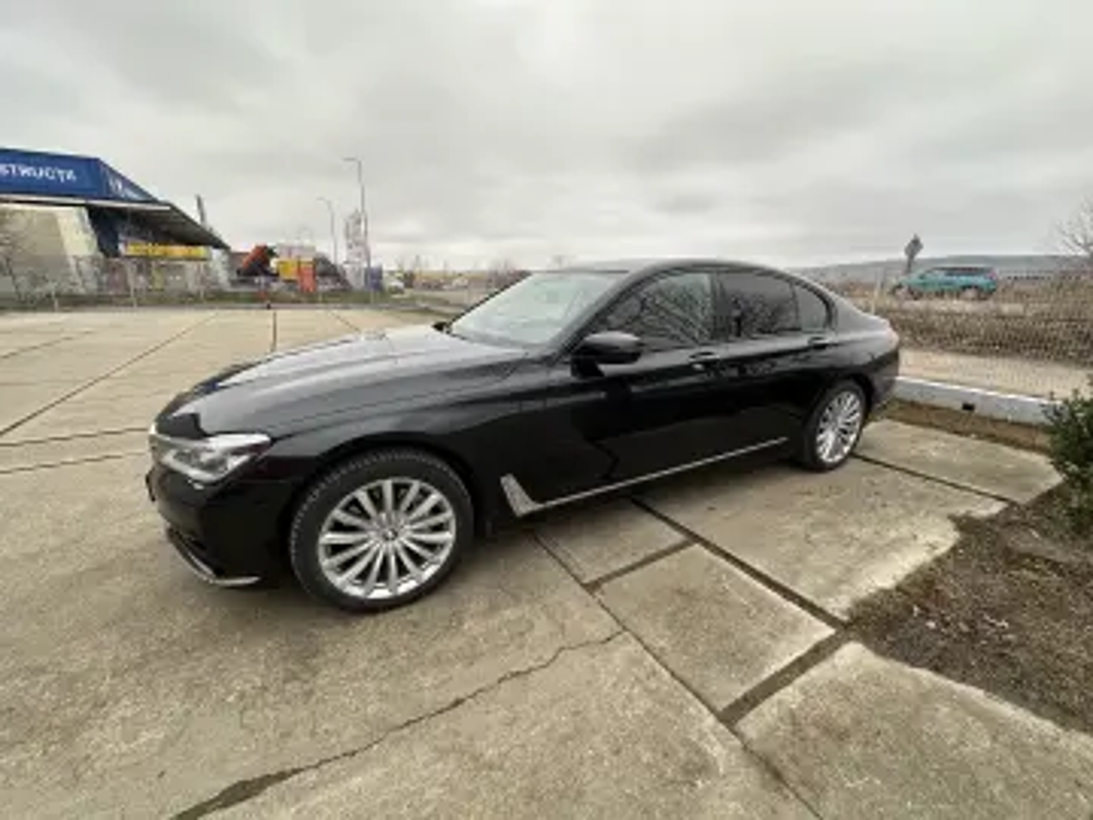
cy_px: 410
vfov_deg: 85.7
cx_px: 546
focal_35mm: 14
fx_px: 442
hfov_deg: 102.1
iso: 50
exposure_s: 1/99
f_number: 2.2
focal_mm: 2.22
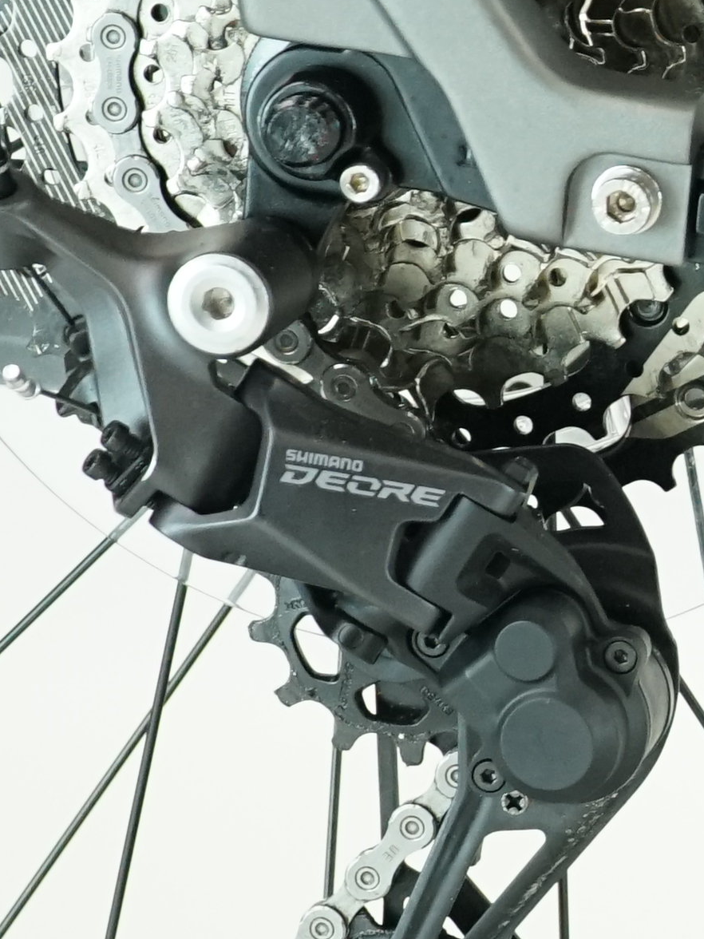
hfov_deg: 5.4
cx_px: 2106
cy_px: 384
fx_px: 7050
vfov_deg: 7.6
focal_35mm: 260
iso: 2000
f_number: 5
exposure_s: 1/200
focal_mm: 53
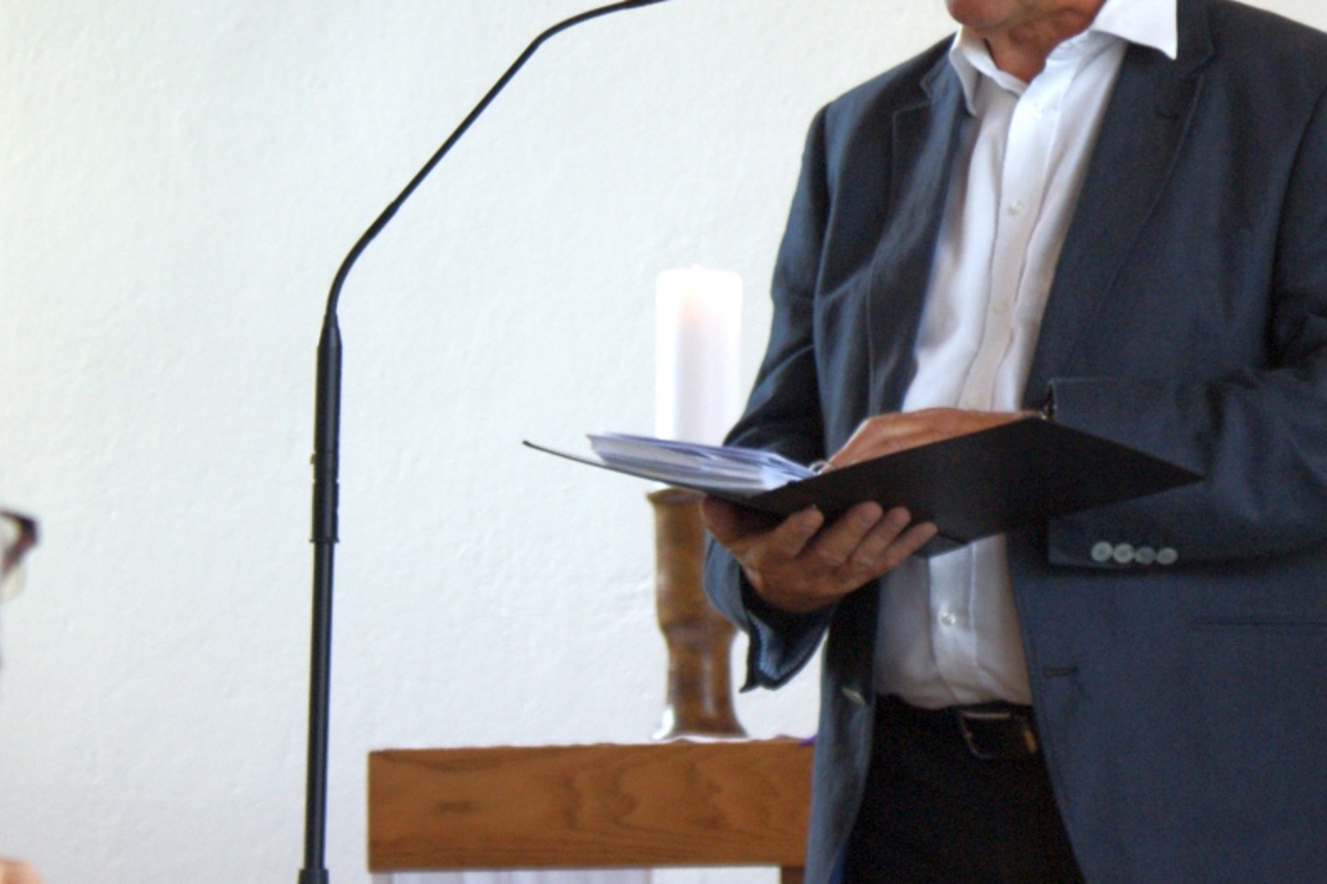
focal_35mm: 199
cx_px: 1149
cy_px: 67
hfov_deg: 10.3
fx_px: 7333
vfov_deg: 6.9
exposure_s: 1/30
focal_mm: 70
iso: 400
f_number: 5.6
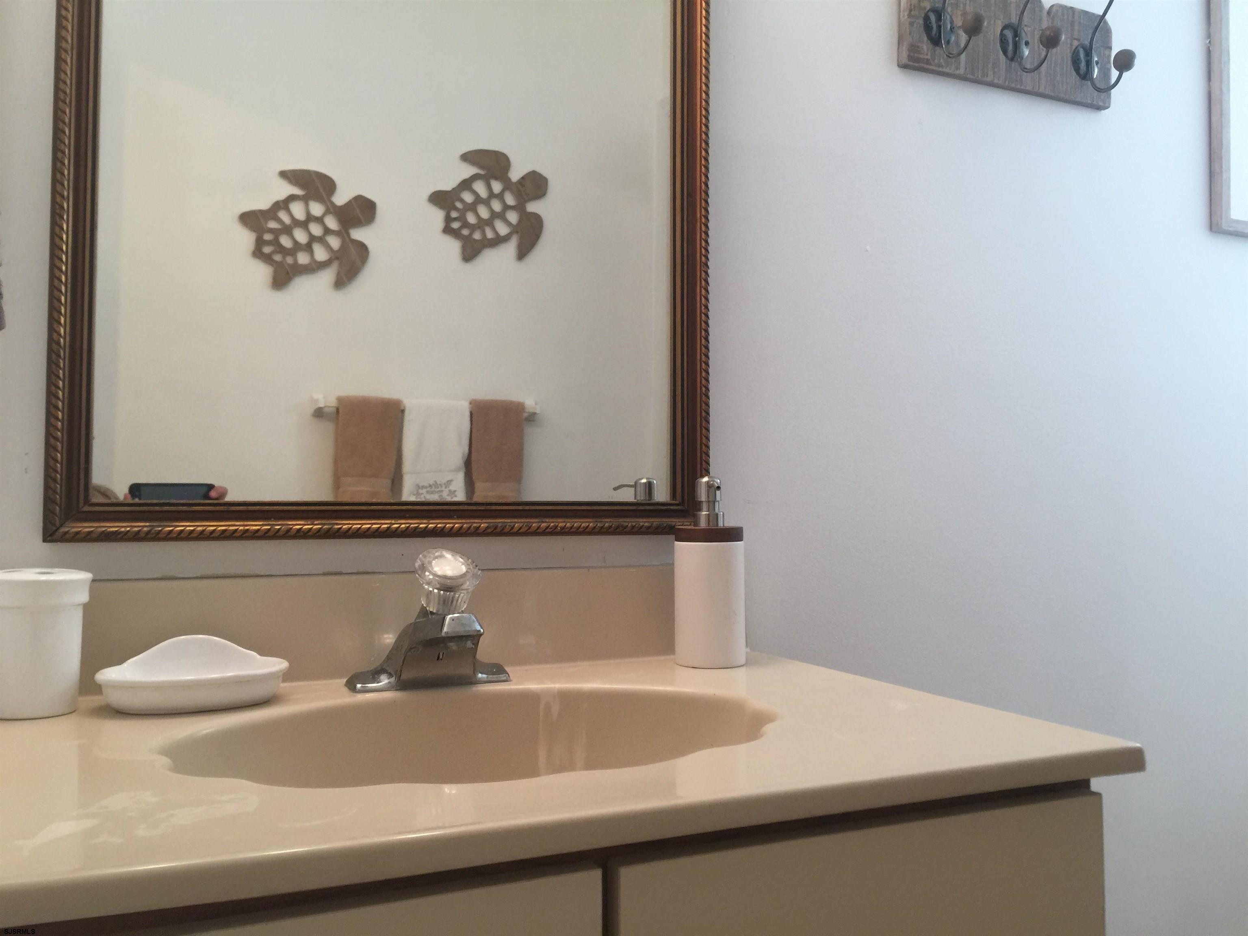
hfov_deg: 61.7
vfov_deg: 48.2
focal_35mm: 29
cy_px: 468
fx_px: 1046
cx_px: 624
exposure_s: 1/30
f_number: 2.2
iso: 50
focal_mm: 4.15
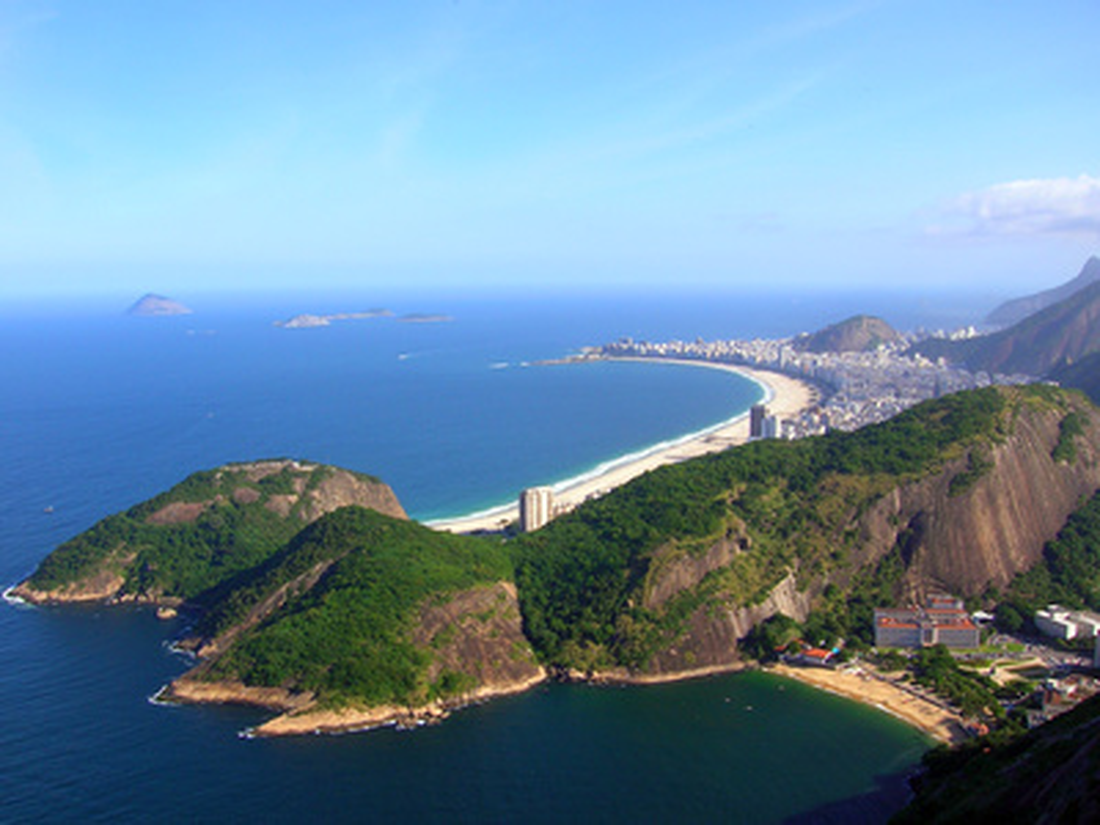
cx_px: 550
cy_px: 412
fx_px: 1080
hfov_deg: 54.0
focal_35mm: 34
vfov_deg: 41.8
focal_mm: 5.7
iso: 50
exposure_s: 1/264
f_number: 4.9
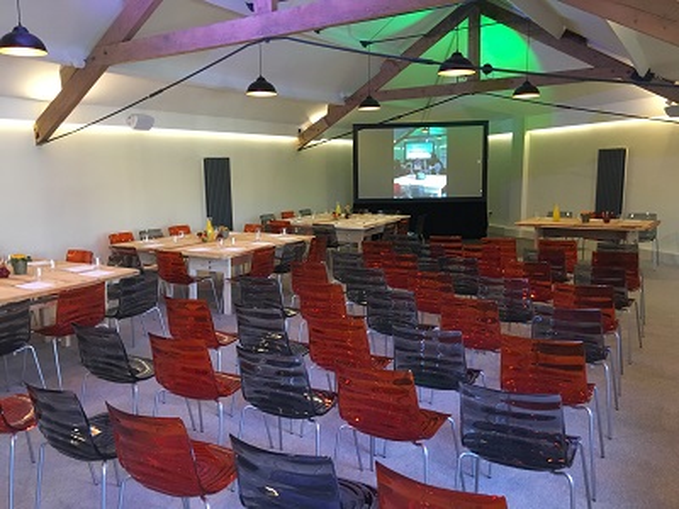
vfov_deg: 48.2
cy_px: 254
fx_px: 569
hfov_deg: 61.7
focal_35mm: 29
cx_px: 340
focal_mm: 4.15
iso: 200
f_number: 2.2
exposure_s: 1/25
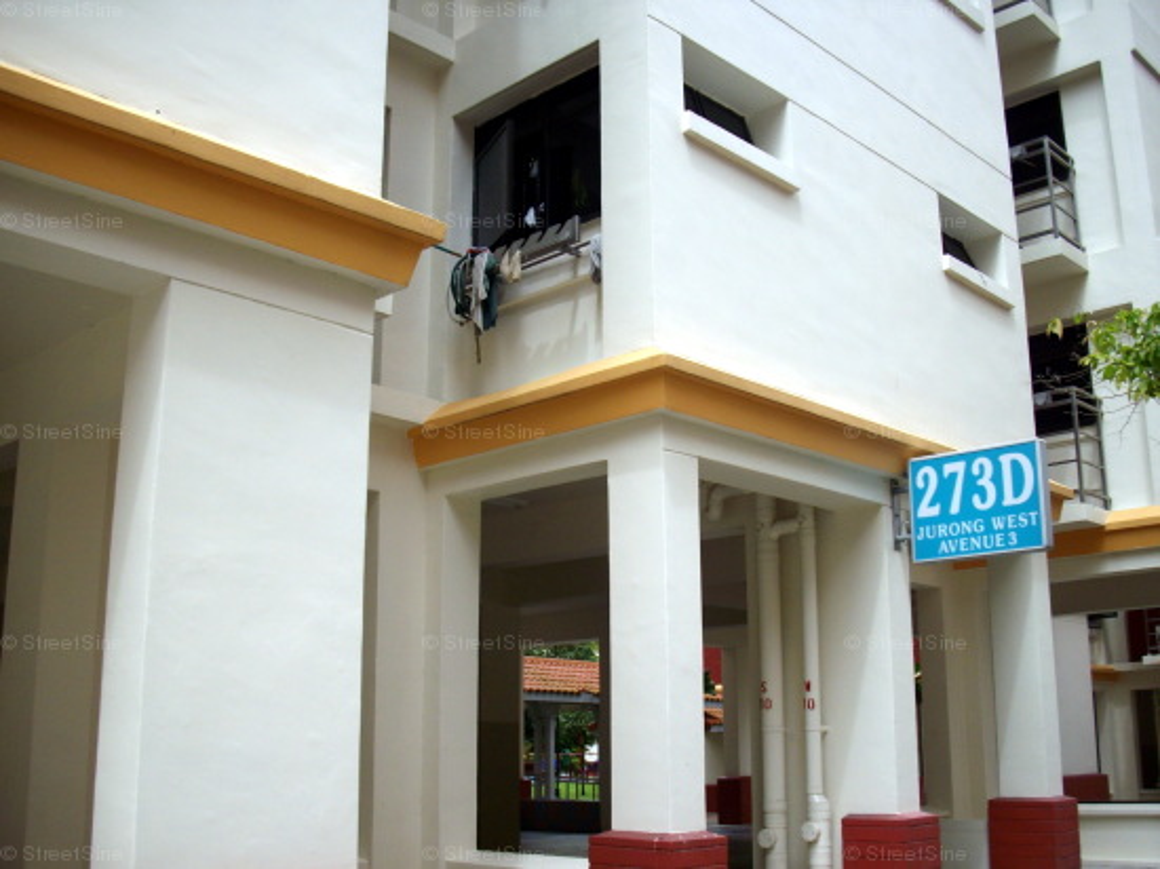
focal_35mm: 37
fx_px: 1239
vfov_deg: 38.6
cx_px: 580
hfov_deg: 50.2
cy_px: 434
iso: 80
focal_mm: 6.2
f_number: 5.6
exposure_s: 1/160
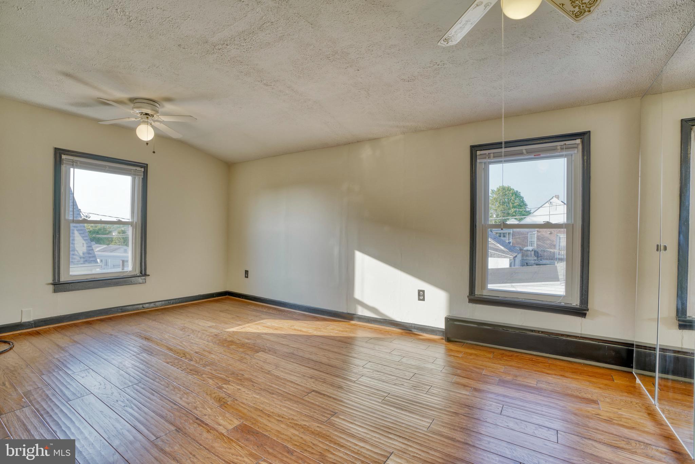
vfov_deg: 73.8
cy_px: 232
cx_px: 348
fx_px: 309
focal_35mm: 16
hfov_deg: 96.7
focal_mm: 16
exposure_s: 1/640
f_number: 7.1
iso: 640
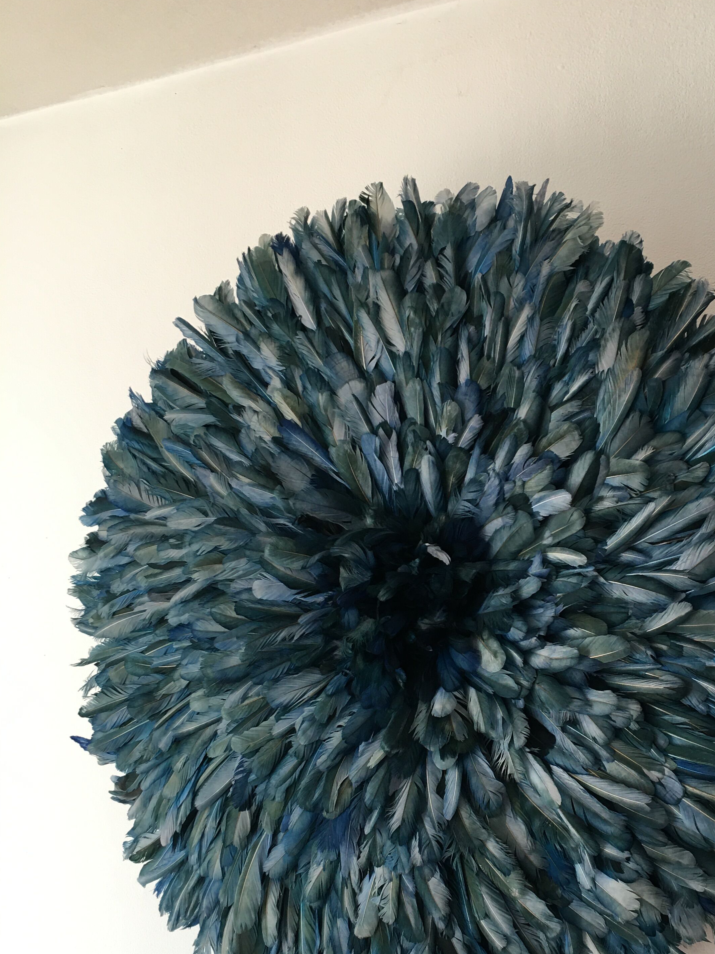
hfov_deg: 34.7
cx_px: 501
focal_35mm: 41
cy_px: 590
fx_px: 1129
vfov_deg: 45.4
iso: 25
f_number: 2.2
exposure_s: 1/33
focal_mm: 4.15
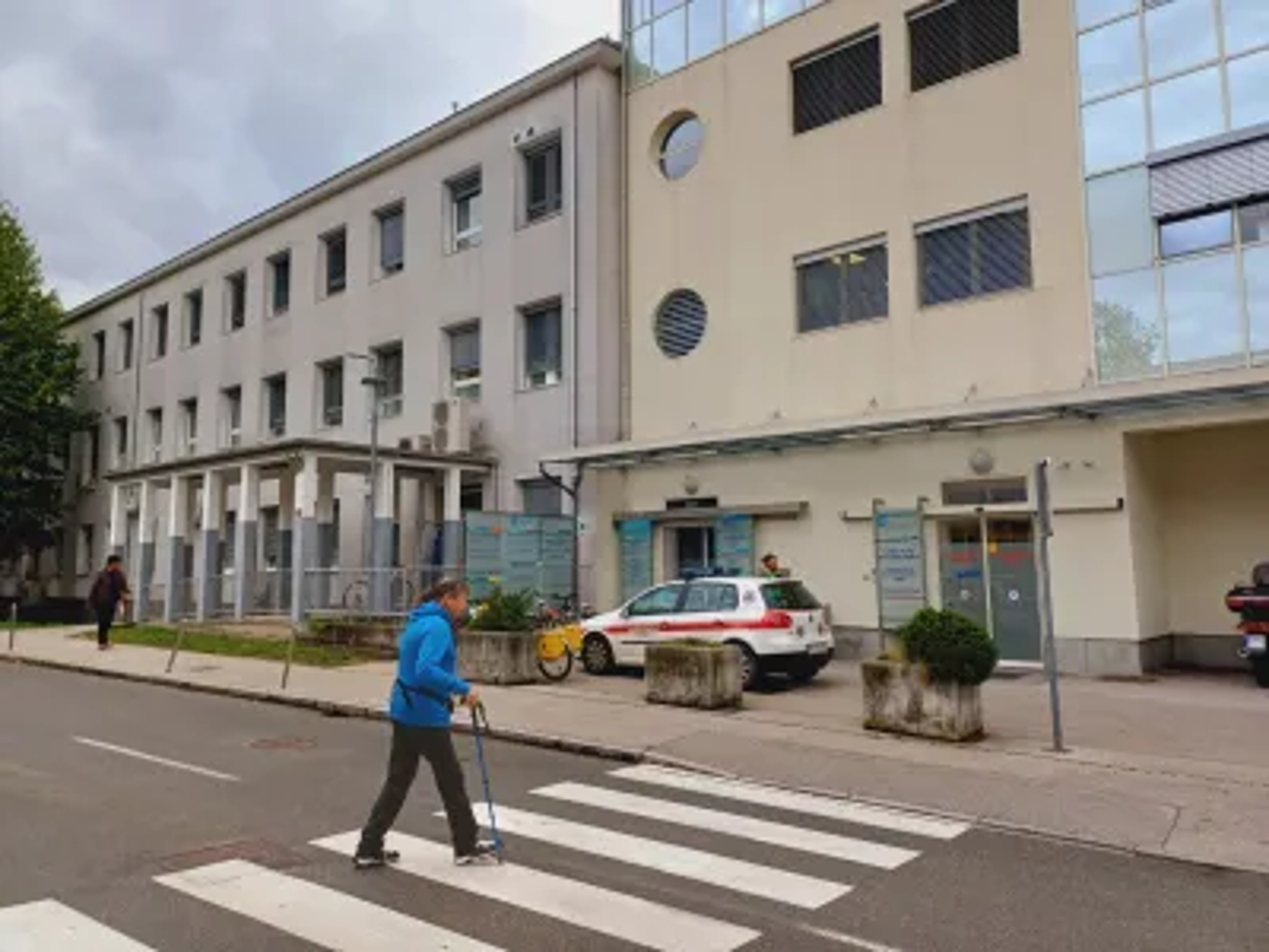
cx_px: 634
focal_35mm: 25
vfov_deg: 54.9
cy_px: 476
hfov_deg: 69.4
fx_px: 916
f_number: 1.8
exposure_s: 1/326
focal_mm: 4.65
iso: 50
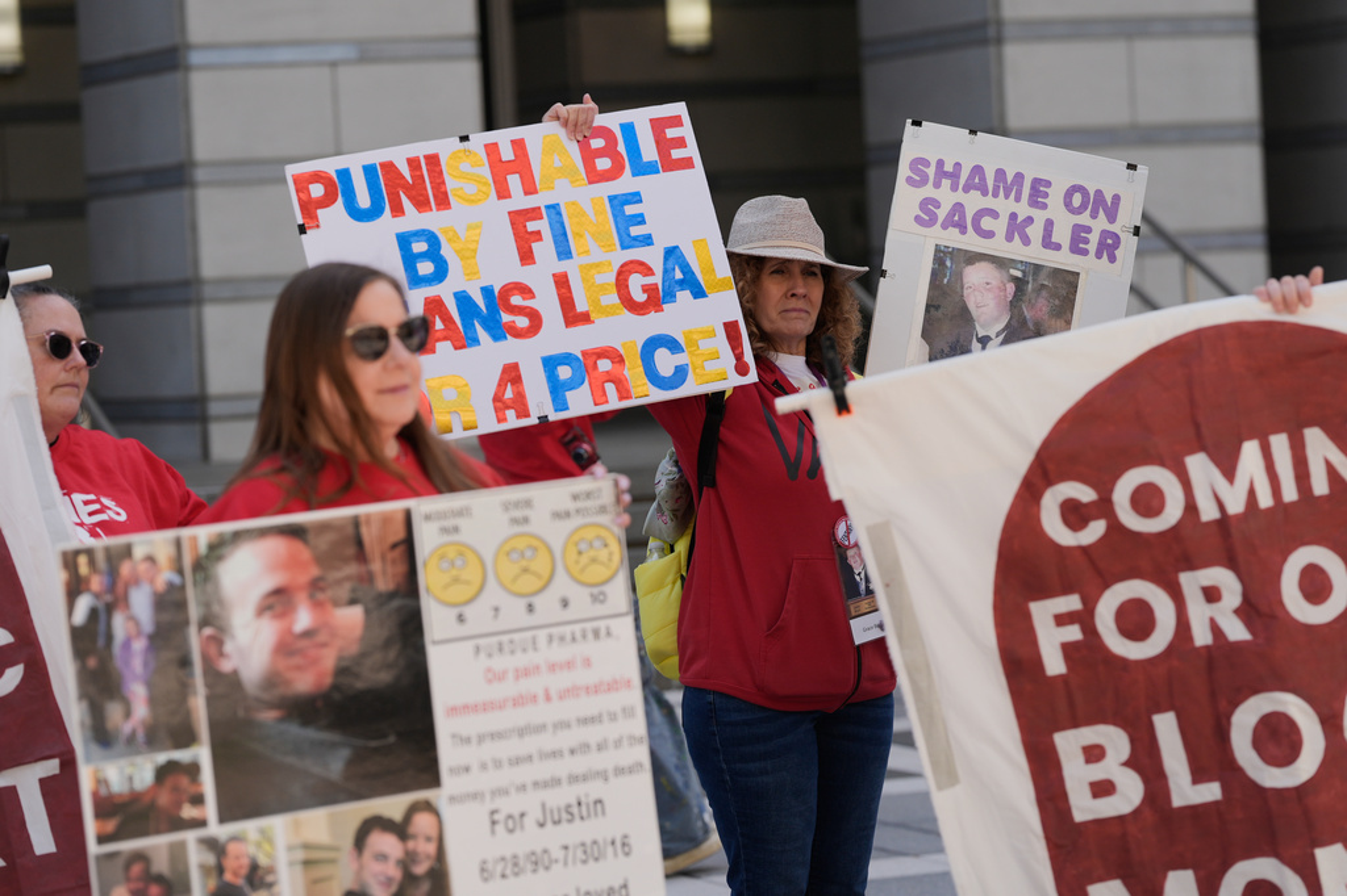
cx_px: 674
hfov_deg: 15.1
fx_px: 5087
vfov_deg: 10.1
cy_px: 448
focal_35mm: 136
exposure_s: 1/1600
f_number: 4
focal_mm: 136
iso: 250
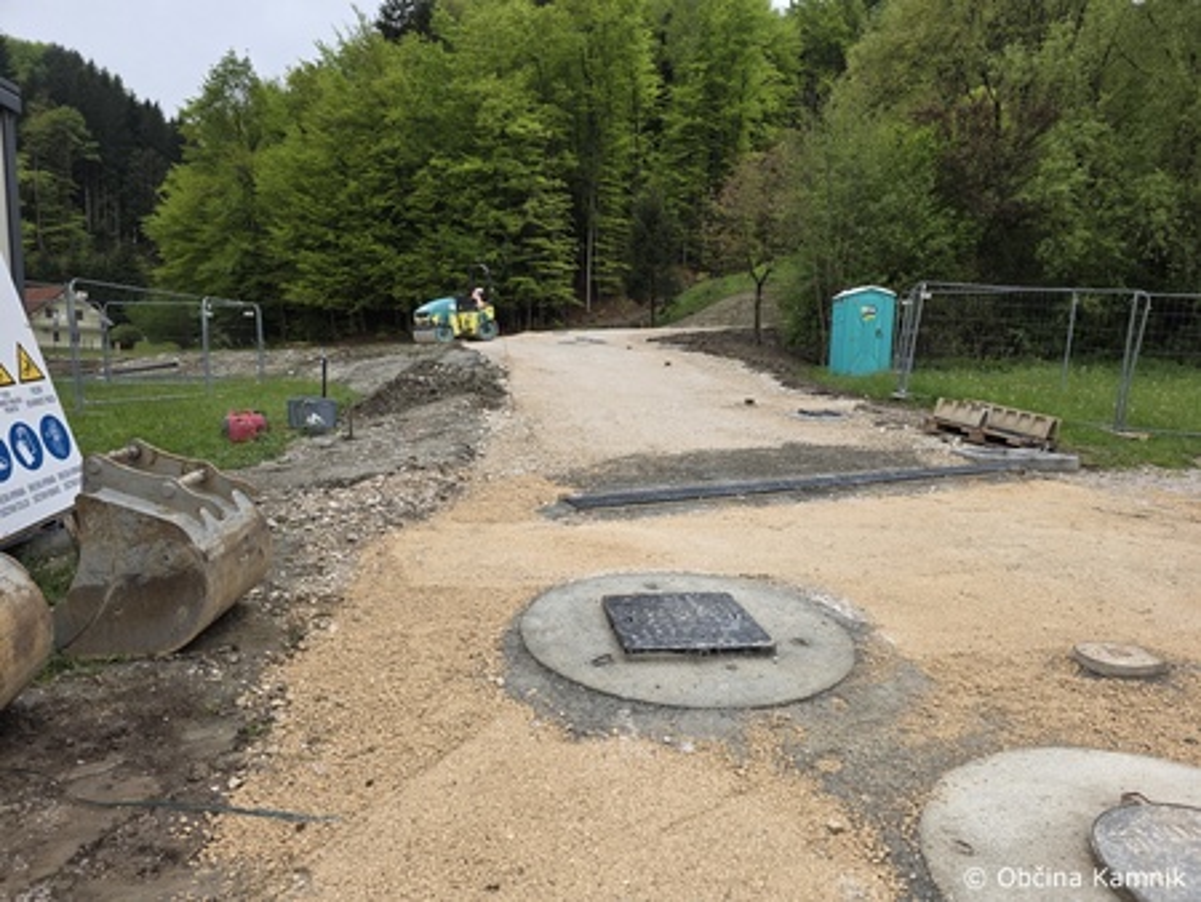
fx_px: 798
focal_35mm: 23
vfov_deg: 58.9
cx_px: 600
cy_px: 451
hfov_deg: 73.9
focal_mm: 6.3
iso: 80
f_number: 1.7
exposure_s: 1/1476
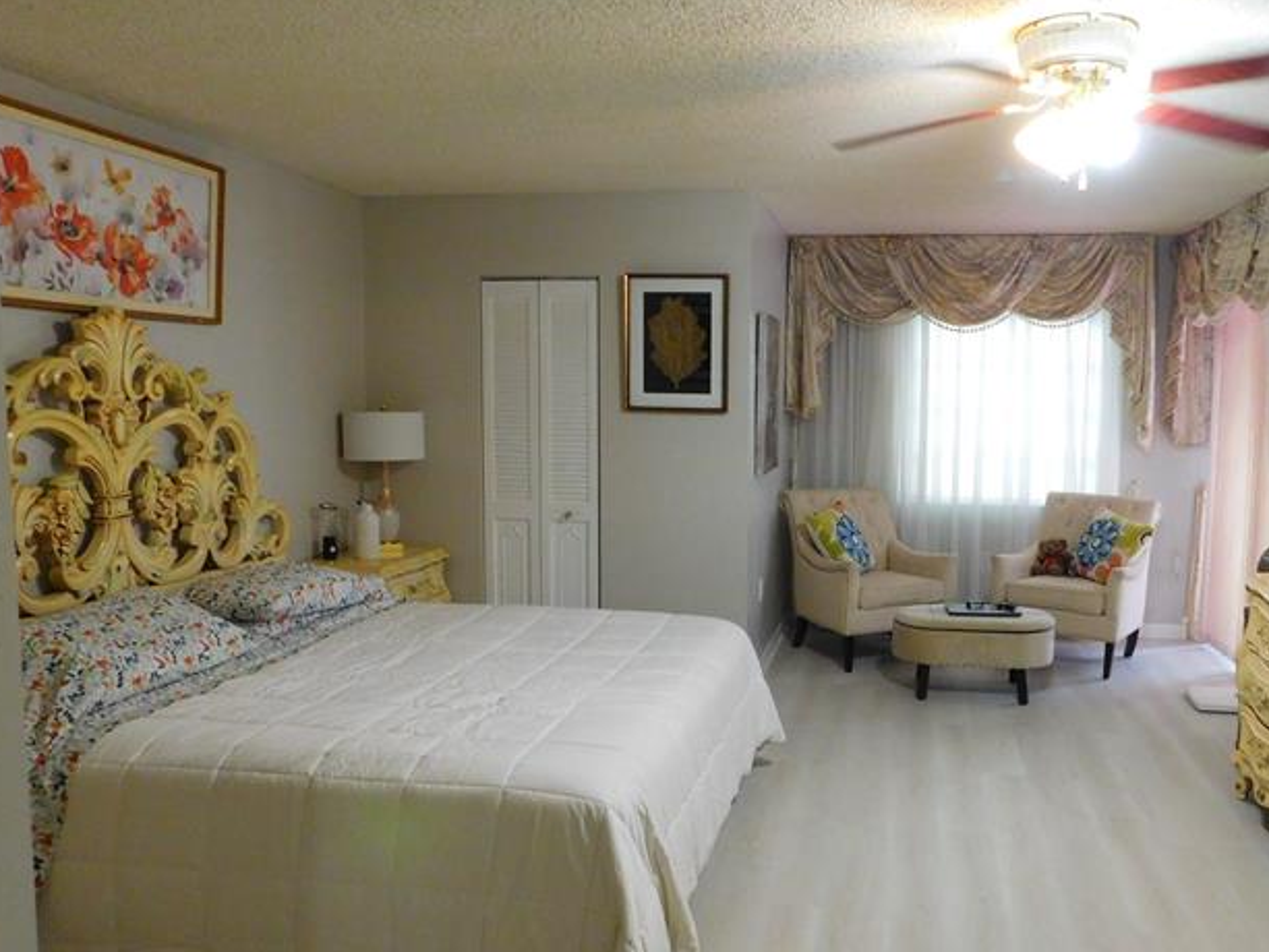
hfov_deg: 59.6
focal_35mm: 30
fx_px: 1100
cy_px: 515
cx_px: 747
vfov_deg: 46.8
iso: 400
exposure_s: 1/25
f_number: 3
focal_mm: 4
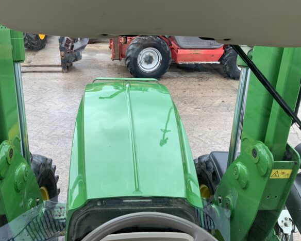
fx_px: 276
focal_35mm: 31
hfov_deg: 57.1
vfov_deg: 47.2
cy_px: 122
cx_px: 140
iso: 25
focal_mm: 3
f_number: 1.8
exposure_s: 1/77
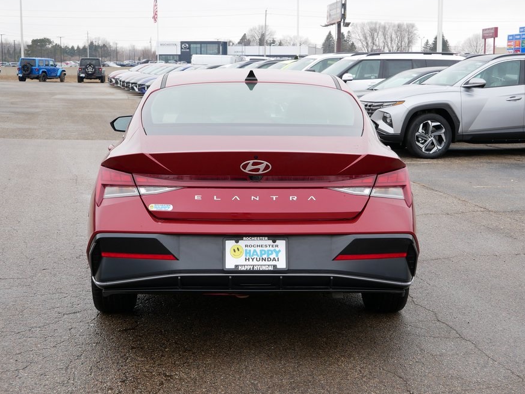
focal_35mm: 54
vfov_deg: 27.0
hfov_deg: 35.5
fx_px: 819
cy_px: 184
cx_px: 259
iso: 200
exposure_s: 1/125
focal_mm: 23
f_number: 4.3
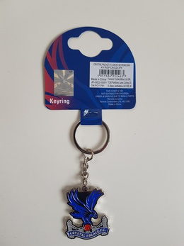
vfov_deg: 67.3
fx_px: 184
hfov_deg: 53.0
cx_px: 92
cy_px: 123
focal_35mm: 26
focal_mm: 4.2
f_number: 1.7
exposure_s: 1/120
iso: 40
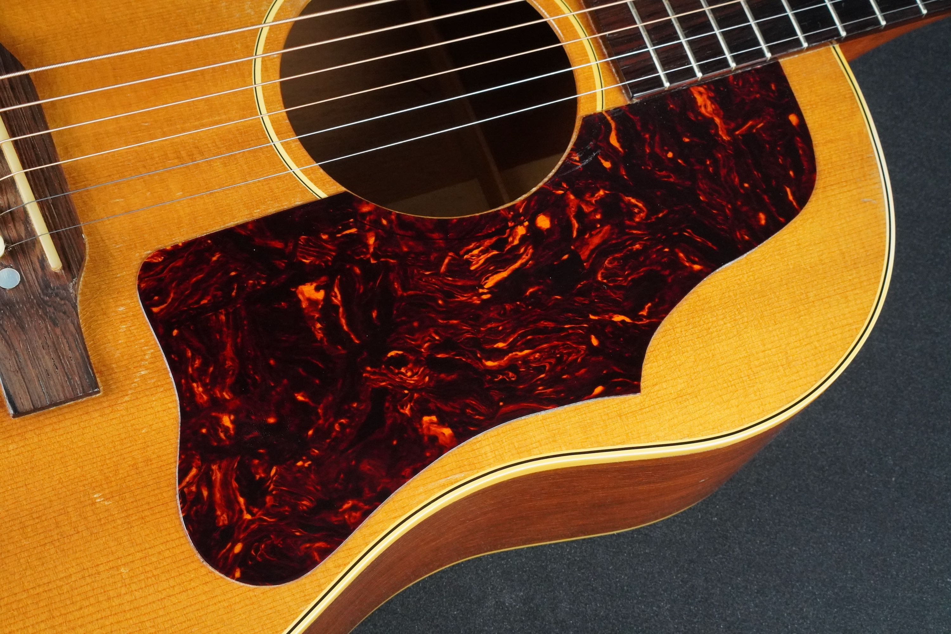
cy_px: 317
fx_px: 1387
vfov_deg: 25.8
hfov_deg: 37.9
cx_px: 476
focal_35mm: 52
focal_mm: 35
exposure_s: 1/60
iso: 4000
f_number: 11
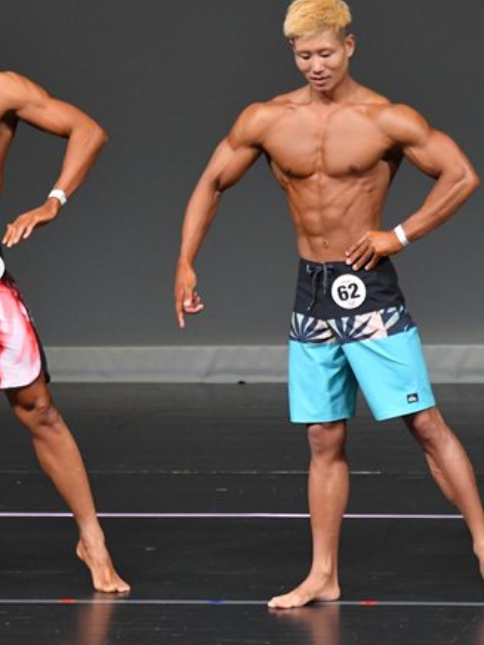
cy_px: 278
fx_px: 9564
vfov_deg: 3.9
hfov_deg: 2.9
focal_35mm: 513
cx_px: 251
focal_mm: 200
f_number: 5.6
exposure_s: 1/400
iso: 4000
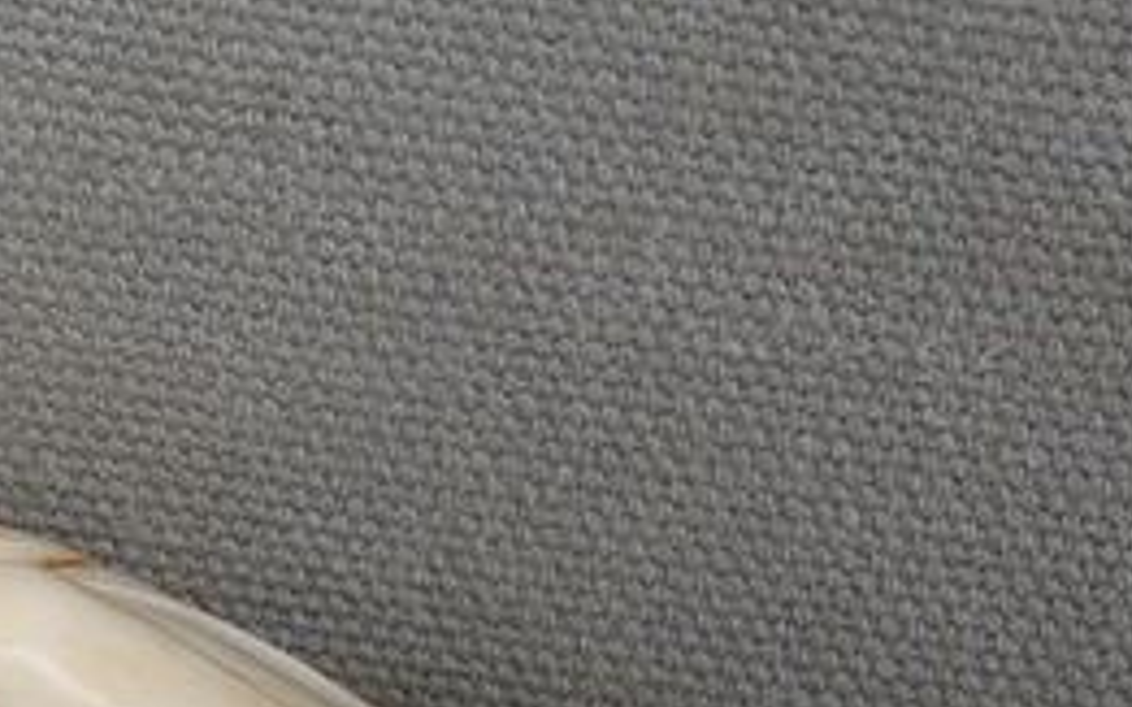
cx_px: 152
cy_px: 1158
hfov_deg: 9.9
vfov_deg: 6.1
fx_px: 6508
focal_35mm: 211
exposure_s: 1/3.8
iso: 96
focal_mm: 13.5
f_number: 6.8
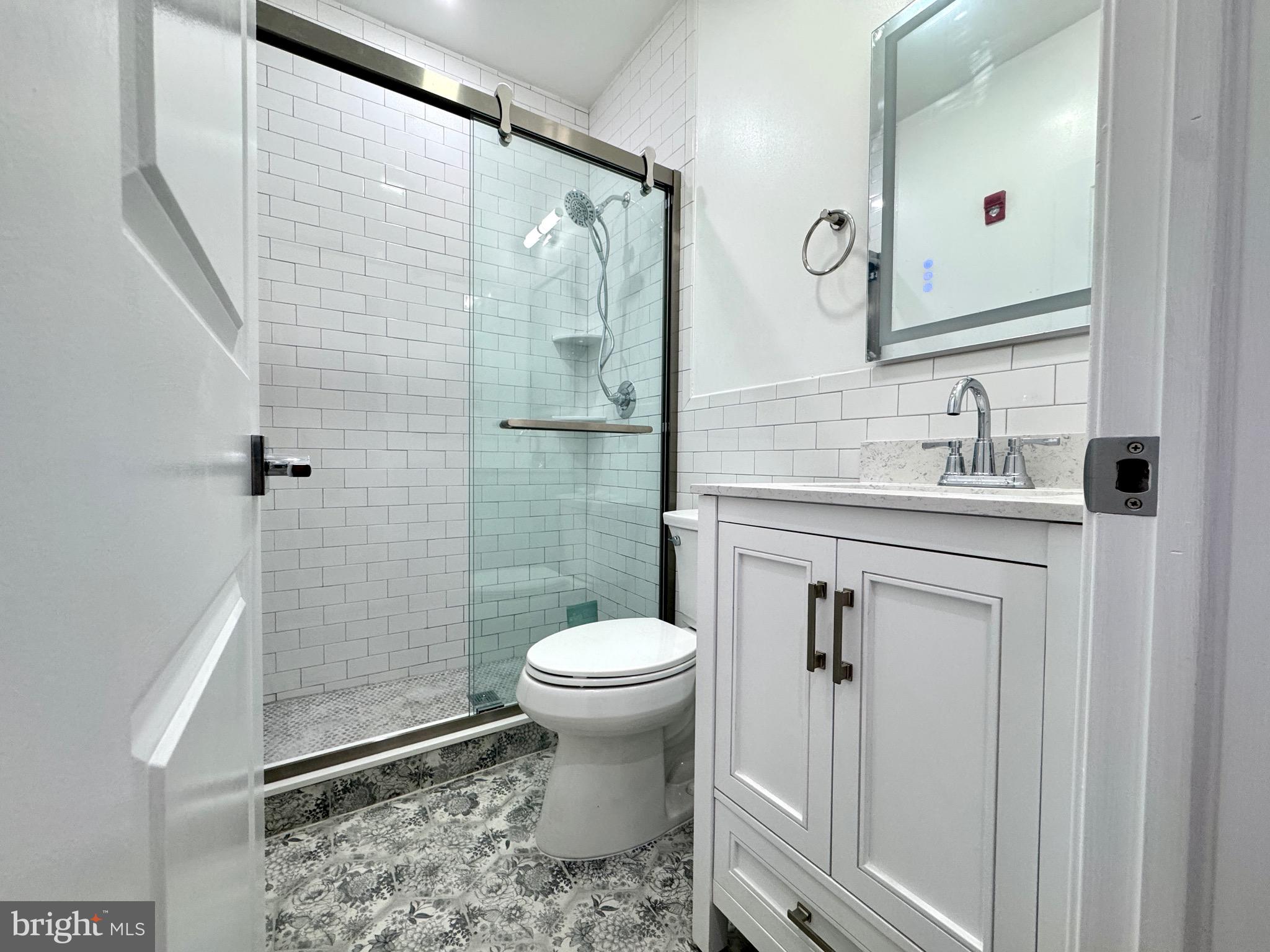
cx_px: 635
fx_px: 514
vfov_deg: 85.7
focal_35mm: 14
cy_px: 476
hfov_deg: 102.1
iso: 200
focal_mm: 2.22
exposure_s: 1/120
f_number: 2.2
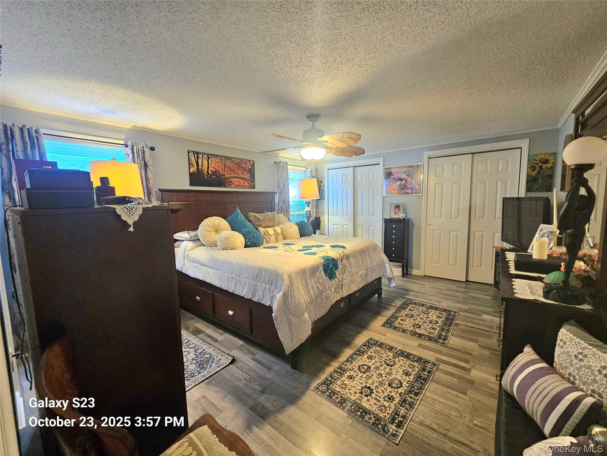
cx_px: 304
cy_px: 228
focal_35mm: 13
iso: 500
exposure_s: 1/30
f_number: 2.2
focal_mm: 2.2
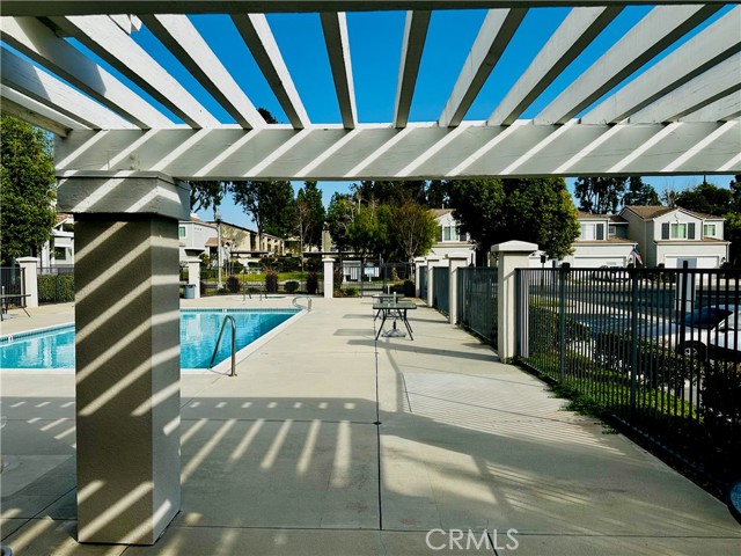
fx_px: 514
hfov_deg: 71.6
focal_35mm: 24
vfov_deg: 56.8
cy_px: 278
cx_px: 370
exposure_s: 1/5000
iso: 80
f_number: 1.78
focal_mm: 6.86
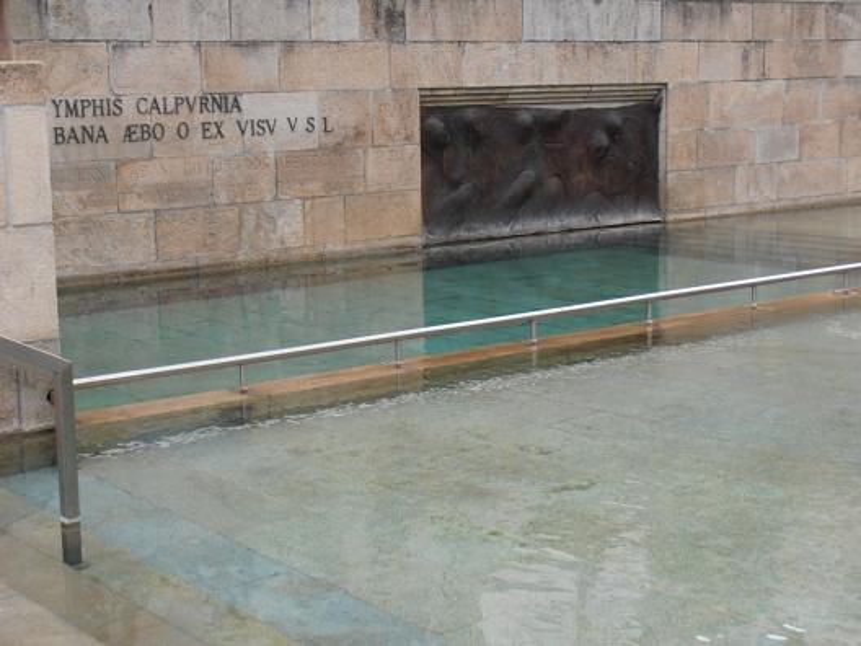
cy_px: 323
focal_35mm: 69
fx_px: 1716
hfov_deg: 28.2
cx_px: 430
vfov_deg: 21.3
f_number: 4.8
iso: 160
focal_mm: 12.29
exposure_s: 1/320
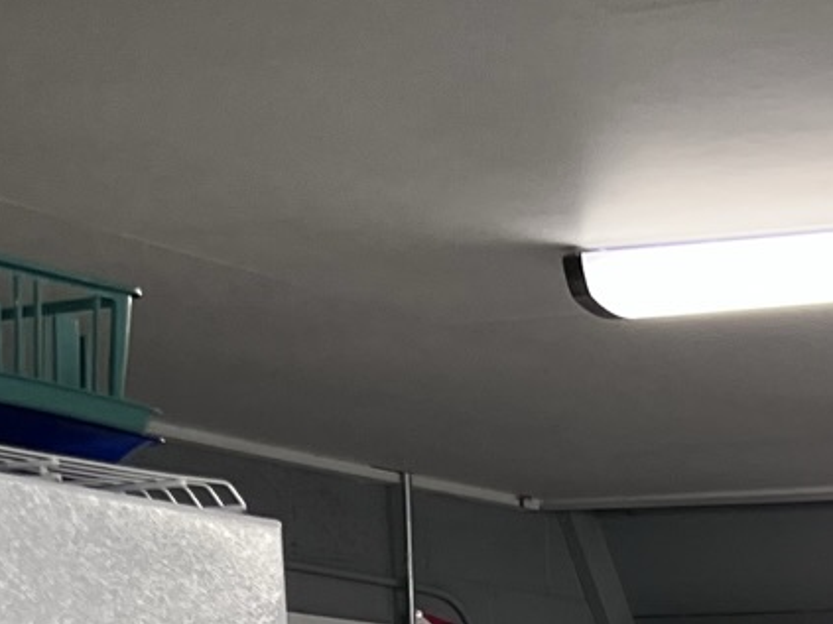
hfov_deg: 14.5
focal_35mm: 126
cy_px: 1498
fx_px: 3031
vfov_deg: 10.2
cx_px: 1284
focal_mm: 5.7
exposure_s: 1/120
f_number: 1.5
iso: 80
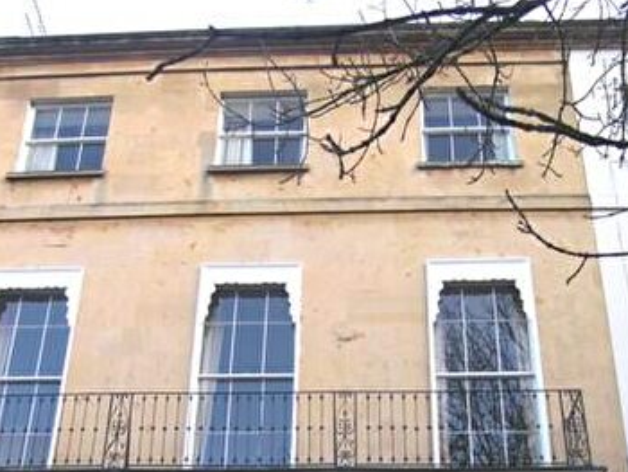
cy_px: 453
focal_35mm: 48
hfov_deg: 39.6
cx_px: 336
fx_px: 871
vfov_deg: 28.7
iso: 50
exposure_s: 1/33
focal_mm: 6.1
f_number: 2.6
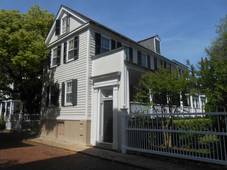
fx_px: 170
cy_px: 85
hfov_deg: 67.3
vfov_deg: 53.1
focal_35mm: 26
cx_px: 114
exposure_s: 1/1250
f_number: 3.5
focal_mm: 4.6
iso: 80
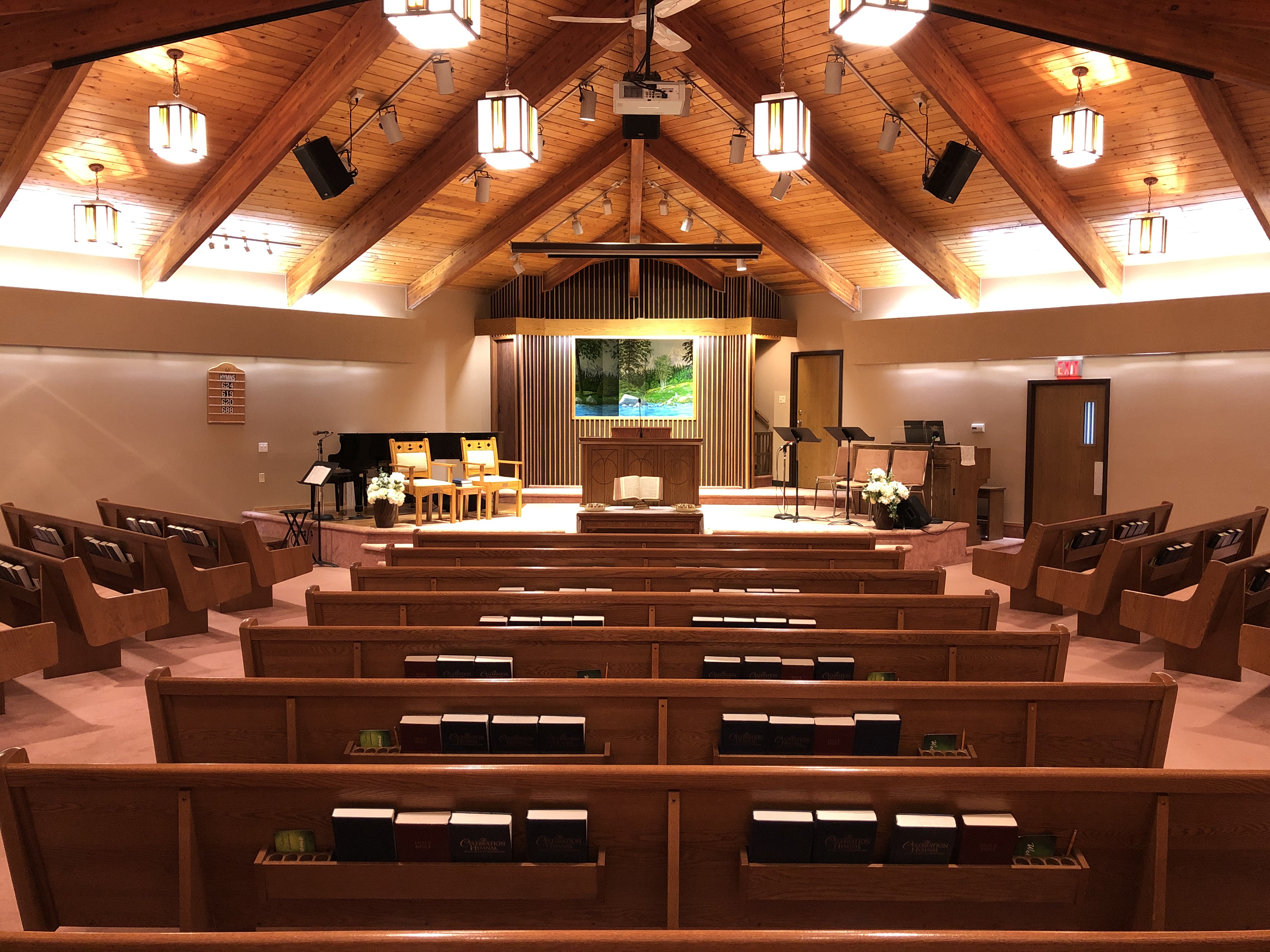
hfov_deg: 63.4
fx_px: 1027
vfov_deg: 49.7
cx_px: 635
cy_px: 476
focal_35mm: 28
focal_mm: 3.99
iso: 100
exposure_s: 1/10
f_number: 1.8
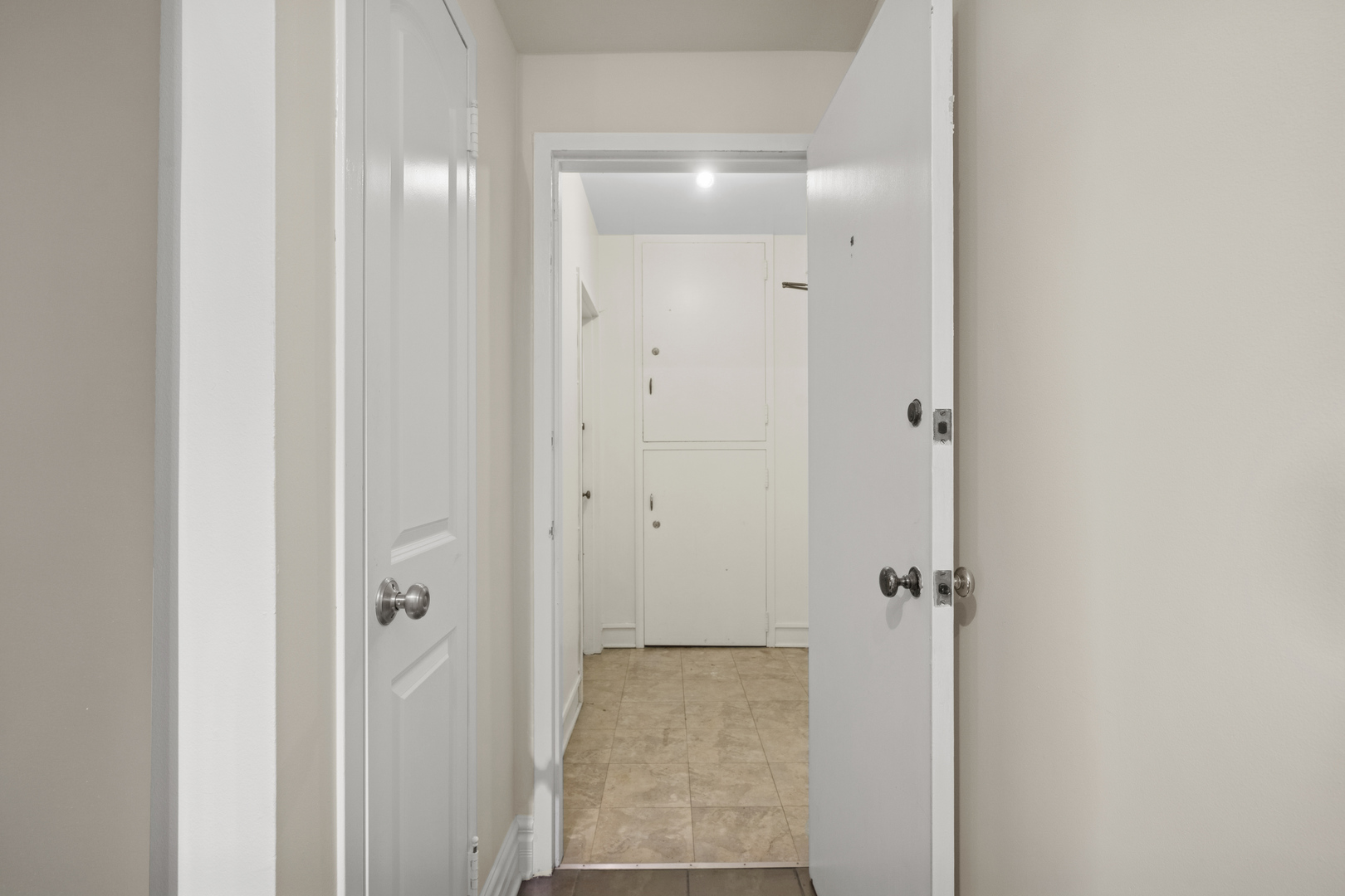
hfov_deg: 93.3
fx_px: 635
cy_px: 448
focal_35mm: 17
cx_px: 672
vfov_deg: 70.4
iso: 400
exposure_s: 1/13
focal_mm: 17
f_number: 8
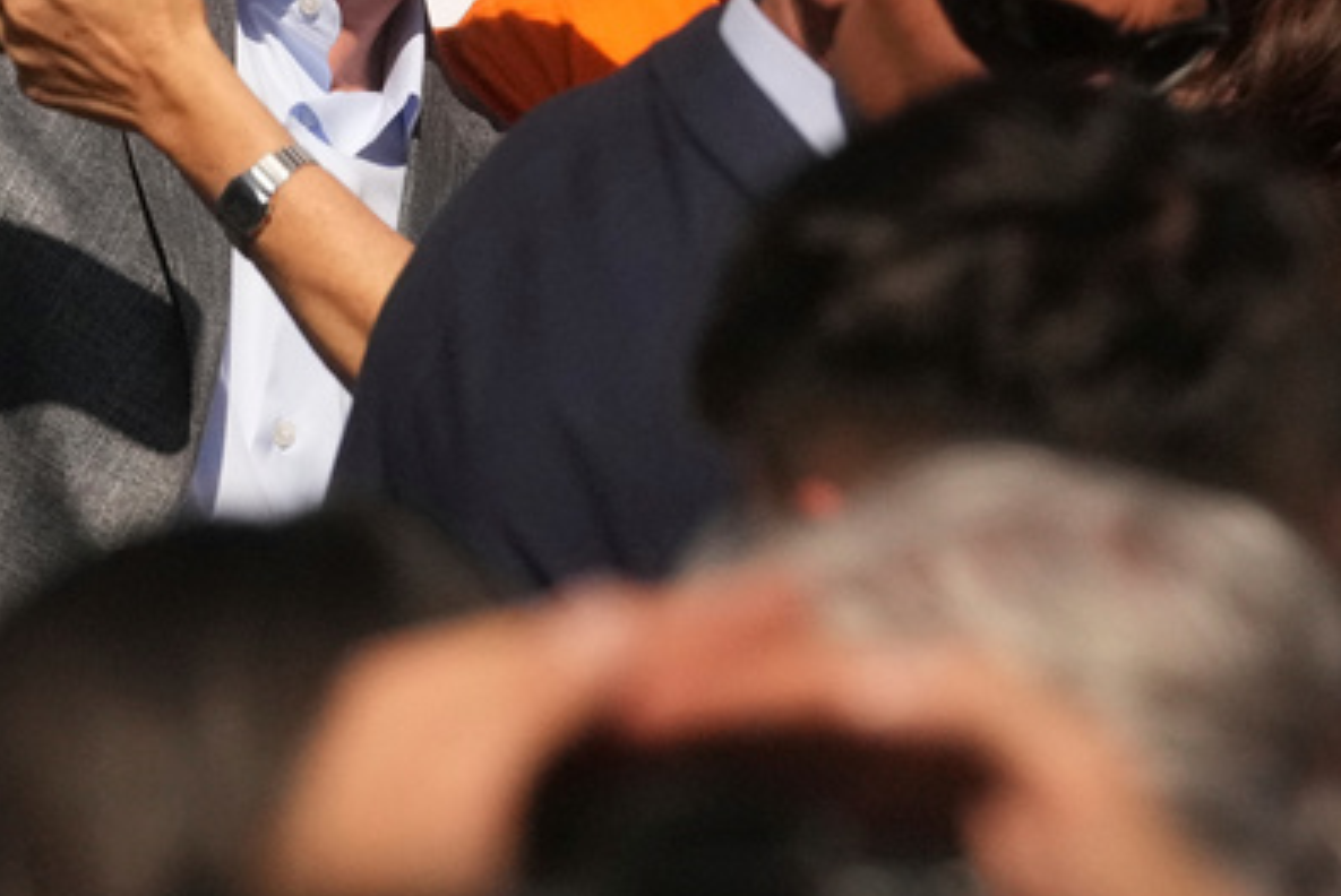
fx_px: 26951
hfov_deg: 2.8
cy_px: -39
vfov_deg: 1.9
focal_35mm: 723
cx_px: 241
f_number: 5
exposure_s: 1/32000
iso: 3200
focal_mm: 186
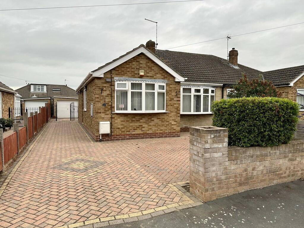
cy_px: 114
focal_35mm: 24
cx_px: 152
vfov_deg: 56.8
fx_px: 211
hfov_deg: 71.6
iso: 80
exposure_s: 1/604
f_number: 1.78
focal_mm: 6.86
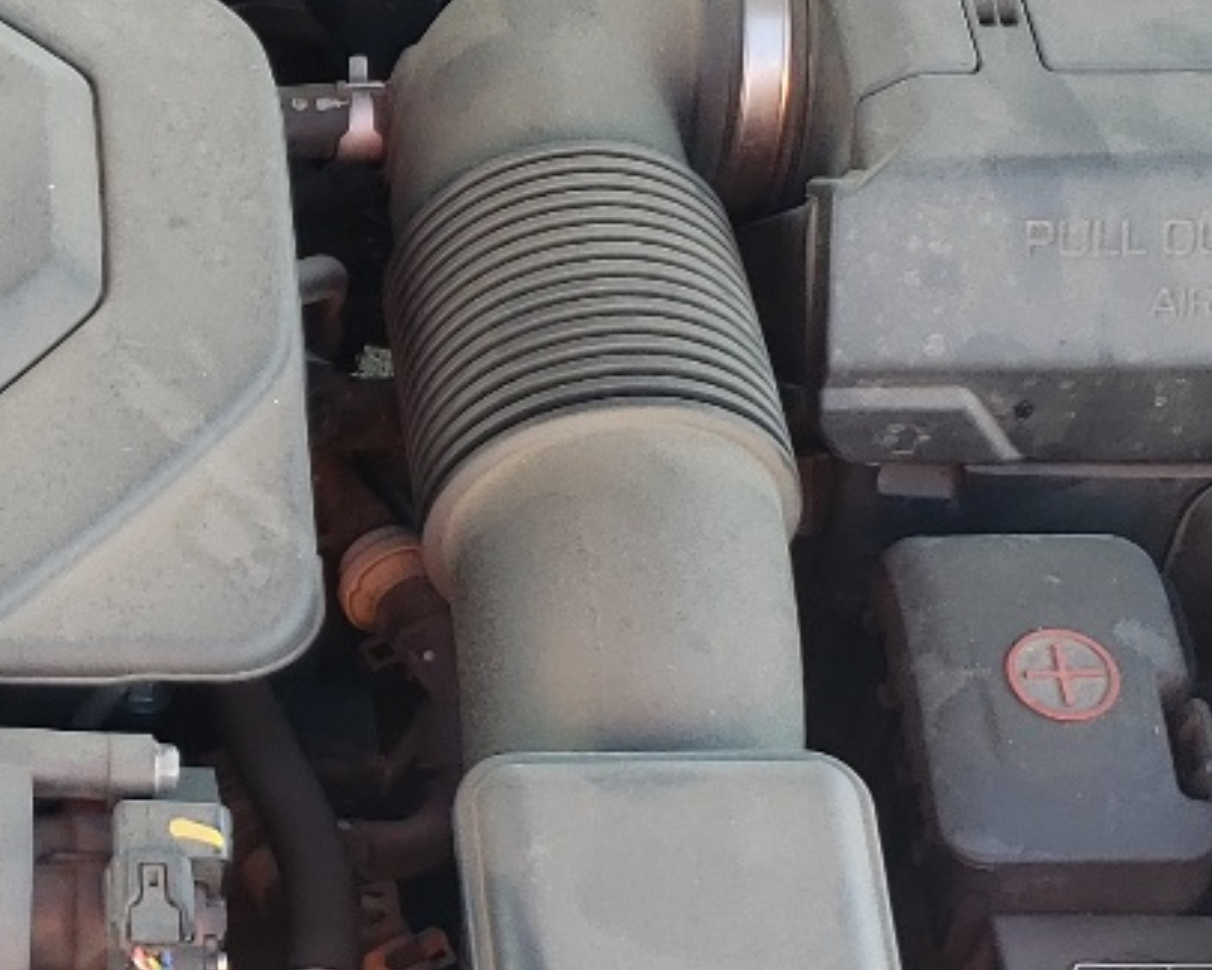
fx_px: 3588
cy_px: 636
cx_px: 9
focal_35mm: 100
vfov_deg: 15.4
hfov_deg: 18.7
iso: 50
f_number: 1.5
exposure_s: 1/238
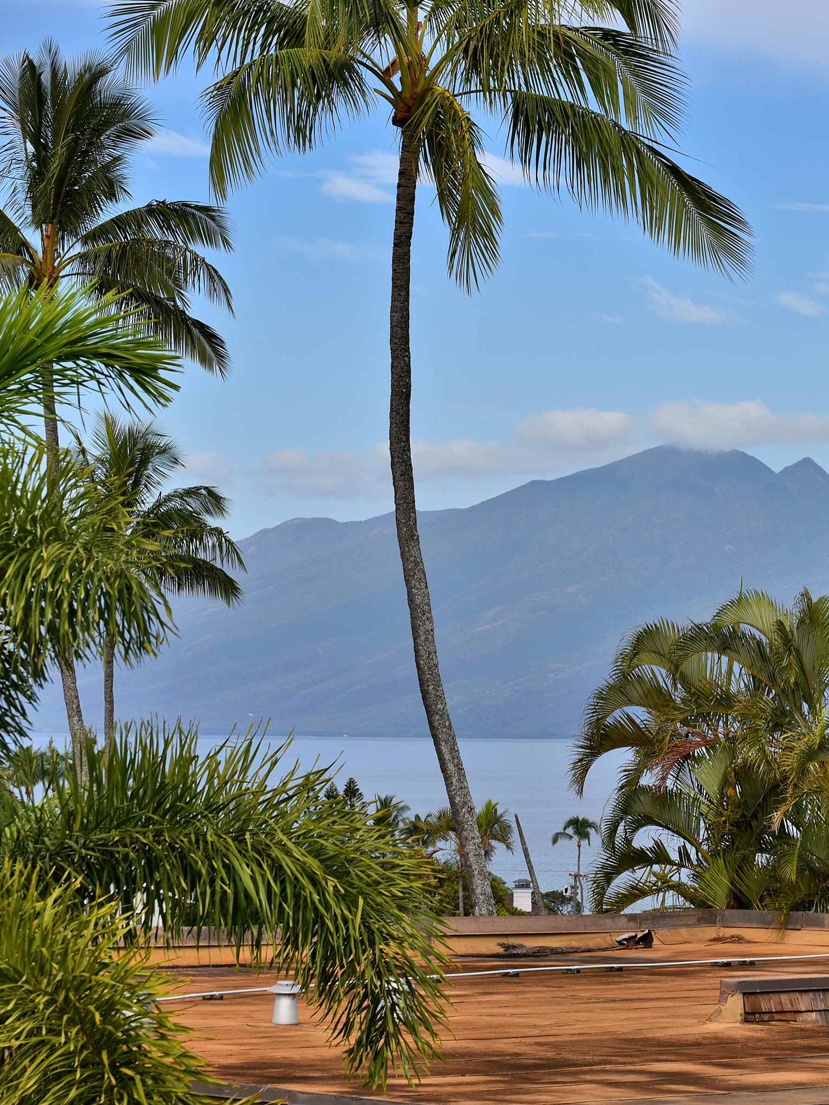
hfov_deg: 10.0
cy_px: 555
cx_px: 681
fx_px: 4726
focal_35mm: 148
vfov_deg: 13.3
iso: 100
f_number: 11
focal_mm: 102
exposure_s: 1/200
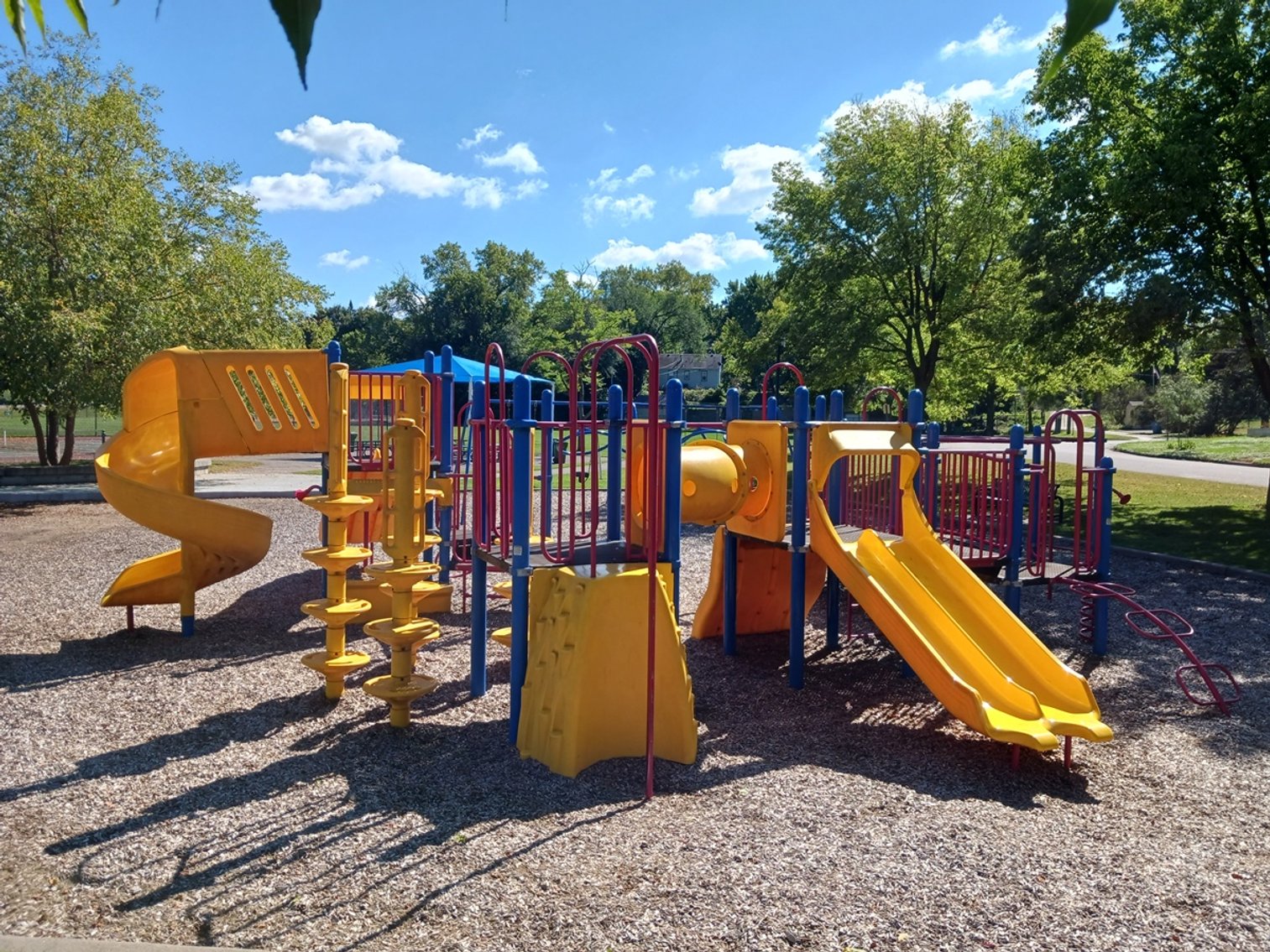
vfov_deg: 51.4
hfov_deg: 65.3
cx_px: 635
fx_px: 991
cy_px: 476
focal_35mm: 27
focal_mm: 4
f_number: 1.8
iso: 20
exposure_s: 1/310
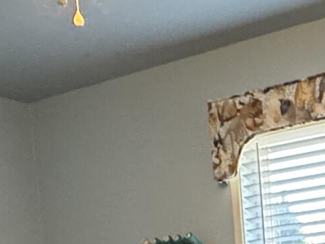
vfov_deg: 15.4
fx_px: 807
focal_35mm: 86
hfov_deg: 21.5
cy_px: 400
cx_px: 362
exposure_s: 1/60
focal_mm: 2.22
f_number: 2.2
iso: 500
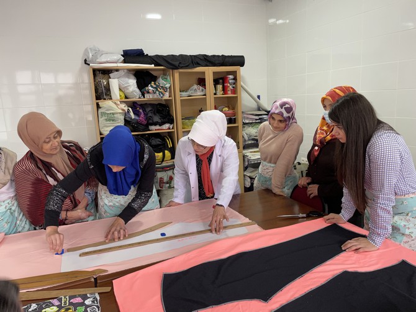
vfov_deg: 53.0
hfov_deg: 67.3
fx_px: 312
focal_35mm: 26
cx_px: 208
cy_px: 156
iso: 100
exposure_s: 1/50
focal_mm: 4.2
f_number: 1.6
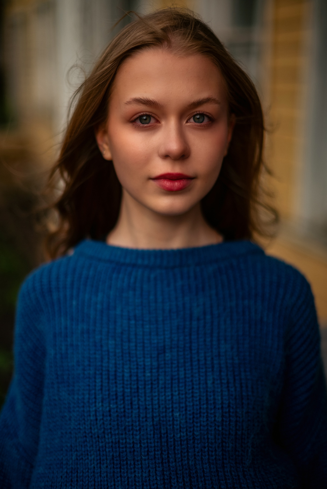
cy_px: 244
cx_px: 164
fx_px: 680
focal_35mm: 50
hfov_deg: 27.0
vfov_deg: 39.6
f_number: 1.6
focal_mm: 50
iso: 100
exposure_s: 1/5000
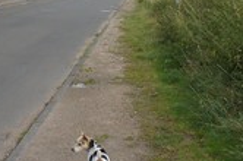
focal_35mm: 75
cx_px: 23
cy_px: -40
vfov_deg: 17.2
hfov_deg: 26.1
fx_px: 505
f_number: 6.3
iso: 400
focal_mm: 18
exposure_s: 1/250
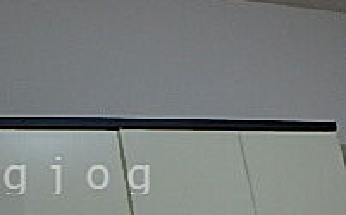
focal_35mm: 71
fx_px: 669
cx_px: 41
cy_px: 174
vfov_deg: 18.1
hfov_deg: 28.0
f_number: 3.5
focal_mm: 3.7
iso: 250
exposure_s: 1/60
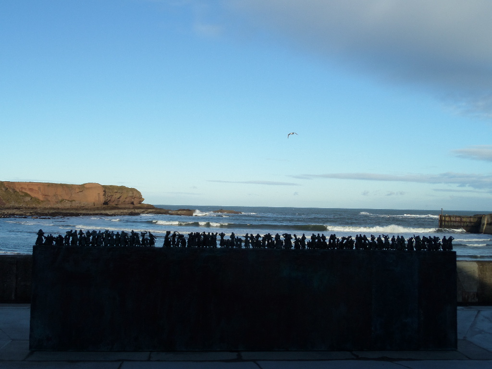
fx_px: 583
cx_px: 246
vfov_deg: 35.1
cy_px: 184
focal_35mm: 41
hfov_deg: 45.8
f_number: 3.6
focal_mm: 6.8
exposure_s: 1/750
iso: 80
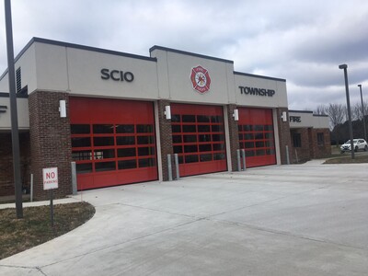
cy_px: 138
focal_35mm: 29
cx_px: 184
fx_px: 308
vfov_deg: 48.2
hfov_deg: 61.7
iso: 25
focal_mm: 4.15
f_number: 2.2
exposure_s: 1/761
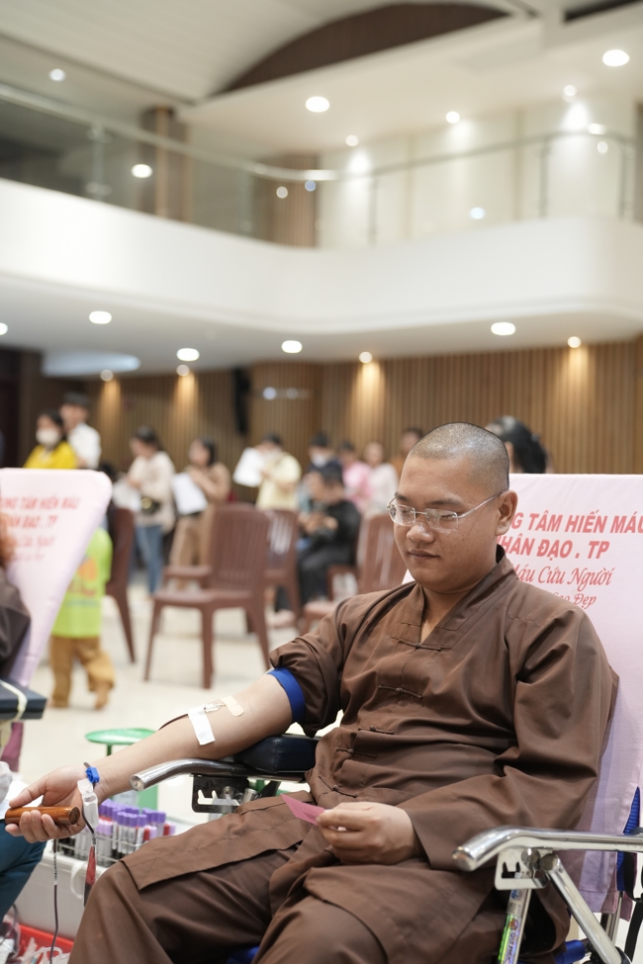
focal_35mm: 49
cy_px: 482
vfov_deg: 40.3
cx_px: 322
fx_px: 1313
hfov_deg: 27.5
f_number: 2.5
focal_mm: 49
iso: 1600
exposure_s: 1/125
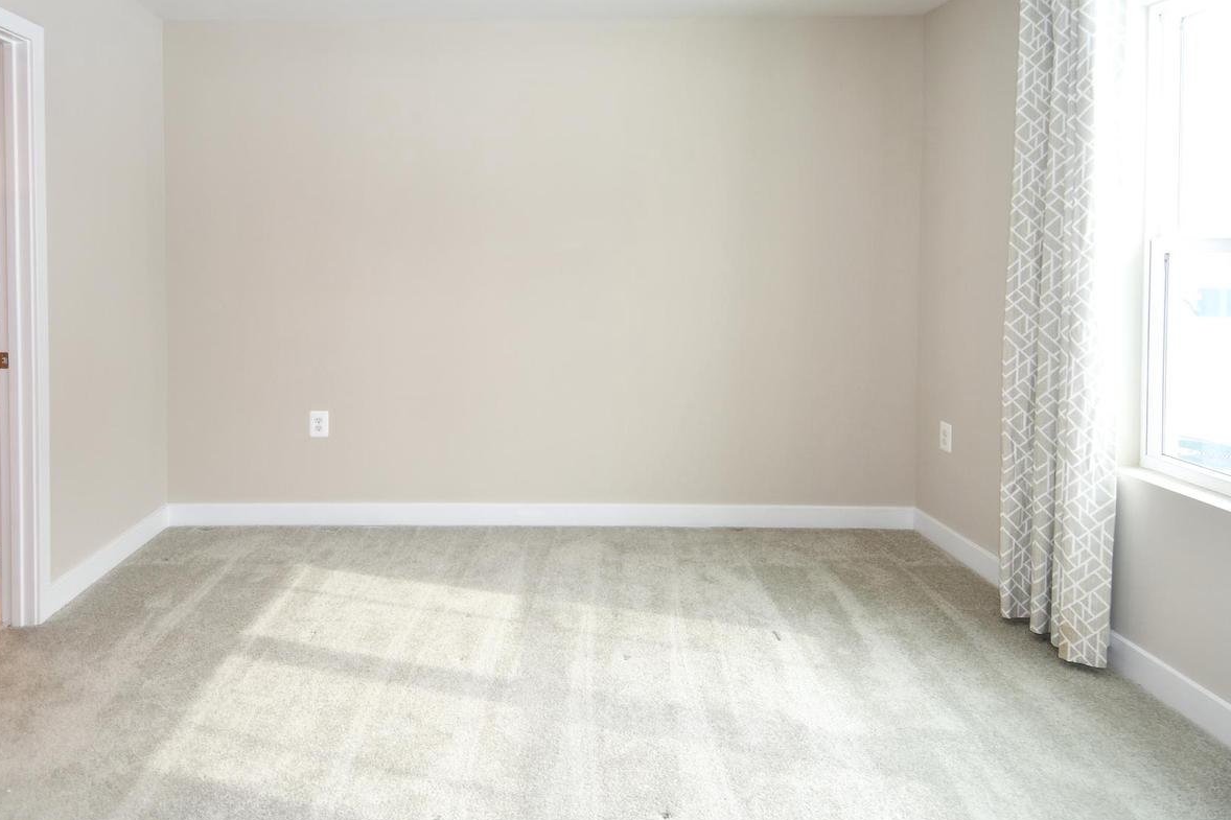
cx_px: 495
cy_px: 333
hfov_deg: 77.7
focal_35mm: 22
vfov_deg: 56.8
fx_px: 752
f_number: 4.5
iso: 200
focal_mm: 12
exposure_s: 1/80
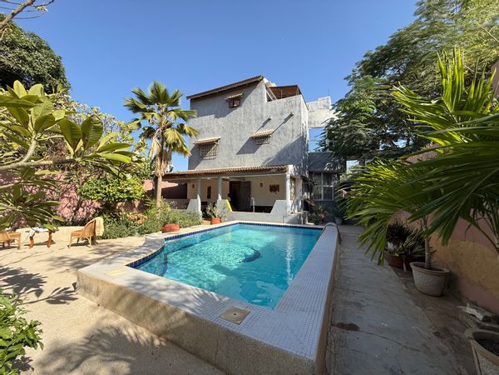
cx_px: 250
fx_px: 202
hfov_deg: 102.1
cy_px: 188
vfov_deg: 85.7
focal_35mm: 14
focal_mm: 2.22
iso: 64
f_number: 2.2
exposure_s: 1/701
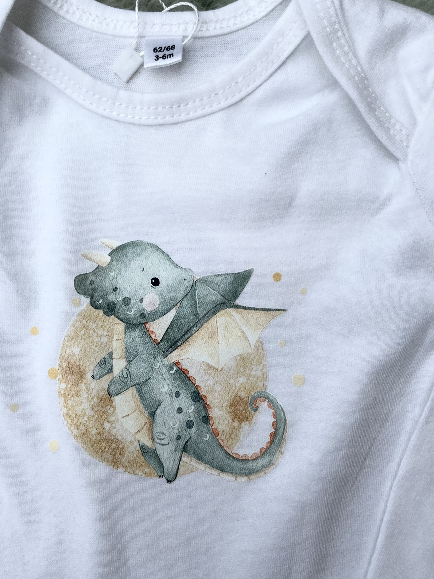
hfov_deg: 40.4
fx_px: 585
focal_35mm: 35
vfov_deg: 52.3
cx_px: 162
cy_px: 341
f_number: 1.6
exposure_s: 1/1135
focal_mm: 4.2
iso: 50
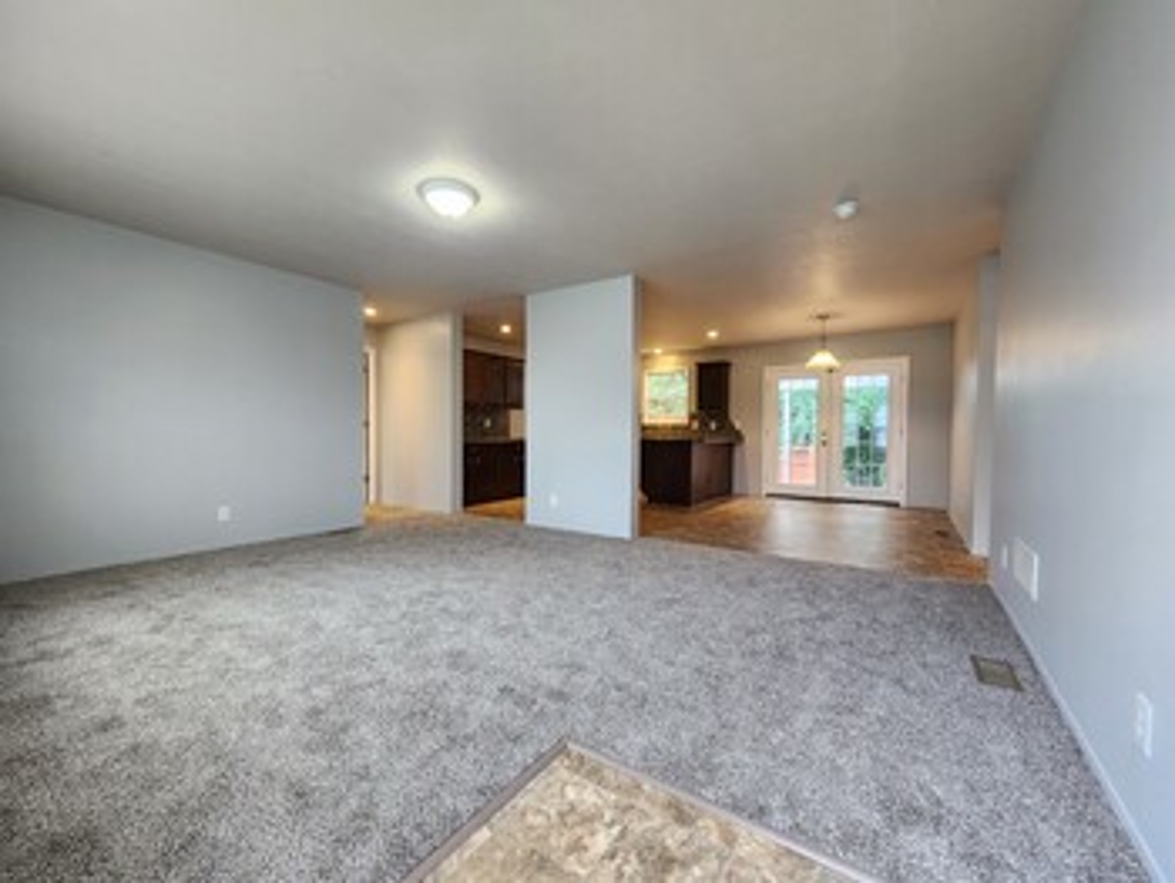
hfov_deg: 106.1
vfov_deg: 90.0
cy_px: 442
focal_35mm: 13
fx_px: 442
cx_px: 588
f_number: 2.2
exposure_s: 1/60
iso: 320
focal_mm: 2.2
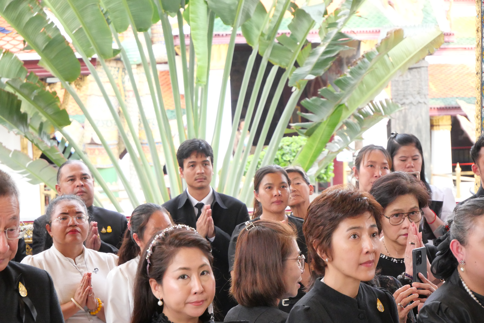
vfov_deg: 11.1
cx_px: 242
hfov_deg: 16.5
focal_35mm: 124
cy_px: 162
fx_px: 1668
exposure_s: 1/400
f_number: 5.6
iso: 3200
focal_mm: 60
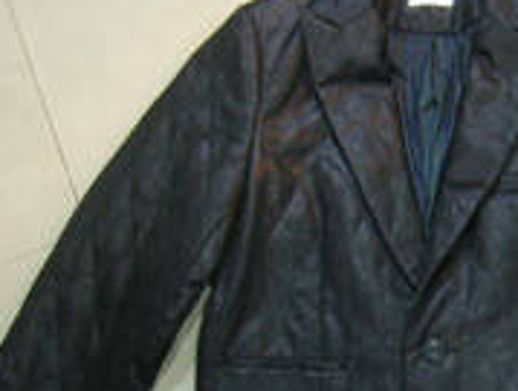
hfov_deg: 24.5
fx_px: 1170
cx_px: 431
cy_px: 327
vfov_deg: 18.7
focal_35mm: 78
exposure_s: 1/8
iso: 200
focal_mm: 5.8
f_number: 2.8
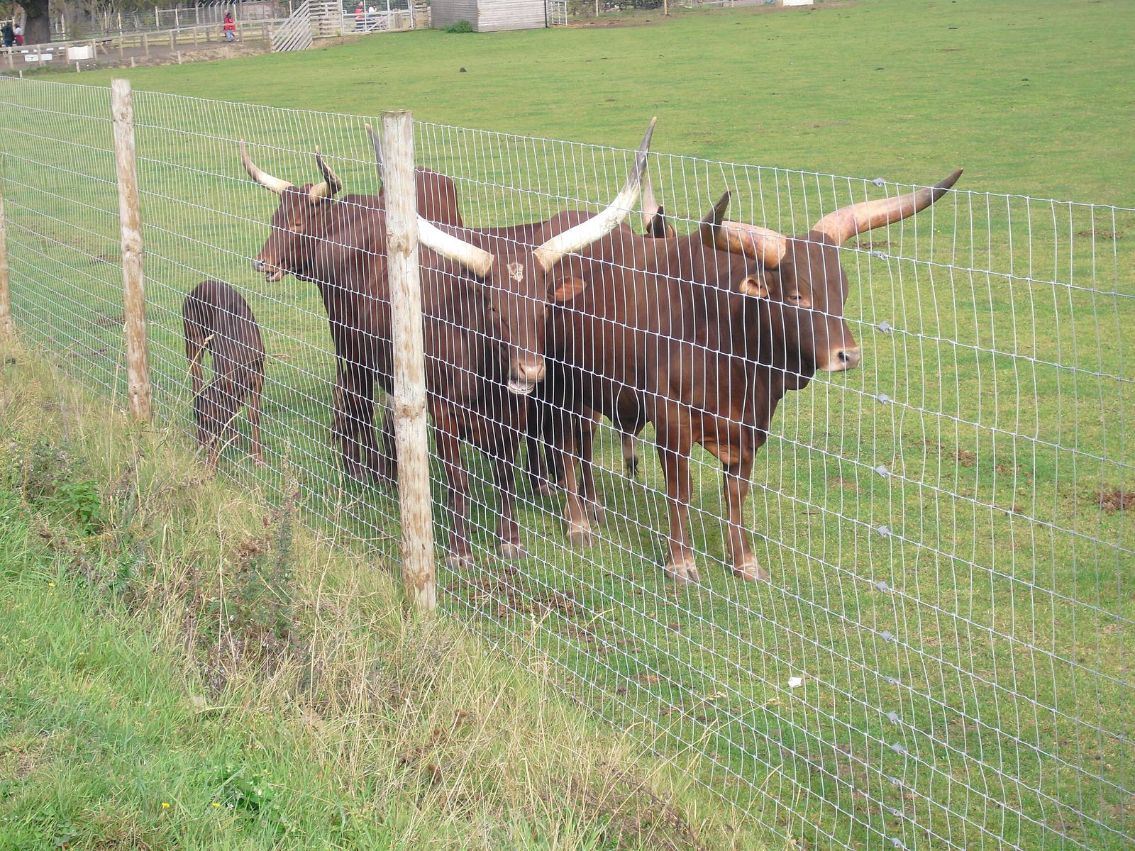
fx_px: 2426
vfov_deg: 19.9
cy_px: 426
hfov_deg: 26.3
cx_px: 568
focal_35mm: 74
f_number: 4.6
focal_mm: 13.1
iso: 100
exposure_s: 1/250
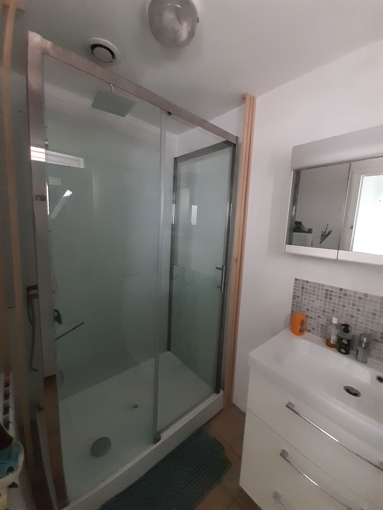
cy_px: 255
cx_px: 192
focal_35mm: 13
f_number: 2.2
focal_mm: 1.13
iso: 500
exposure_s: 1/20
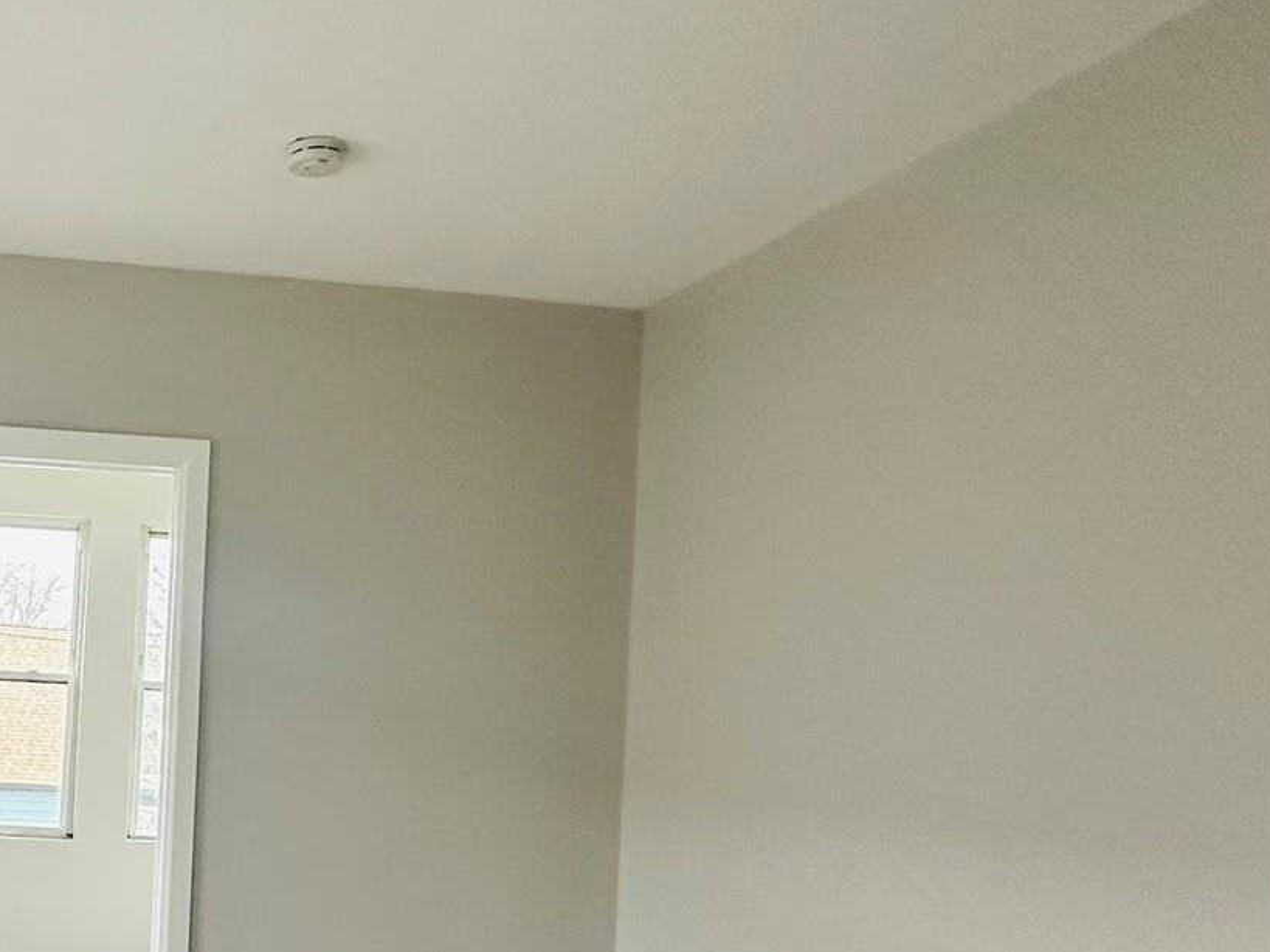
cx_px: 98
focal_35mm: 35
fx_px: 1284
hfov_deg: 46.7
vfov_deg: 39.7
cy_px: 702
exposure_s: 1/99
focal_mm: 2.22
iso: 250
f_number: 2.2
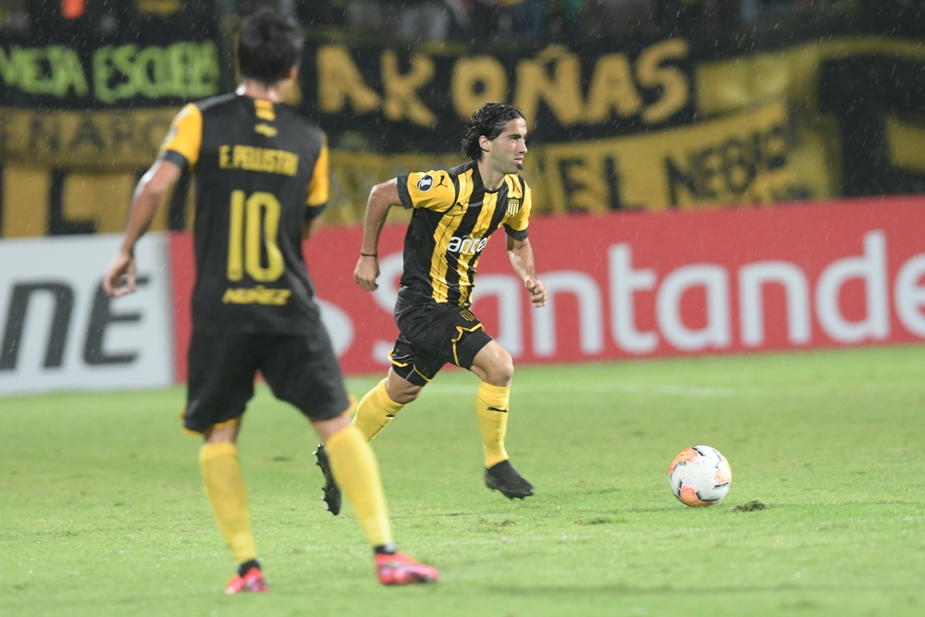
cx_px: 462
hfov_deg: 3.4
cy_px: 308
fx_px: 15418
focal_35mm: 600
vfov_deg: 2.3
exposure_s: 1/400
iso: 3200
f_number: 4.5
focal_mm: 400
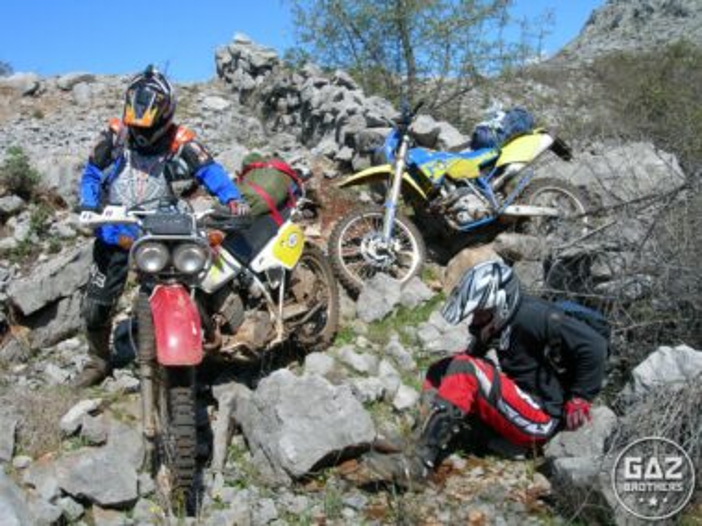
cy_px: 263
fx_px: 770
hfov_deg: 49.0
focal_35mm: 38
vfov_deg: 37.7
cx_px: 351
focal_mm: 7.8
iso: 50
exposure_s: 1/460
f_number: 4.8
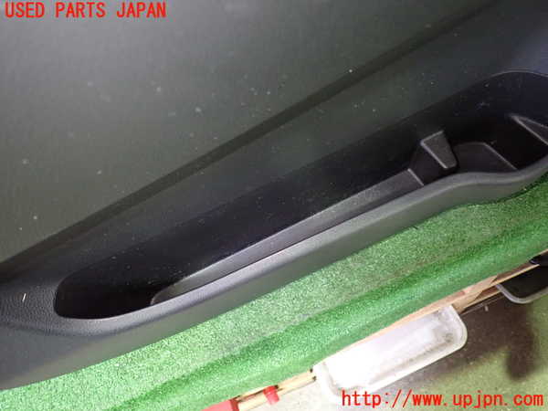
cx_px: 274
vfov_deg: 54.9
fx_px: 396
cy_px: 206
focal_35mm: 25
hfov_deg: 69.4
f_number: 2
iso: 800
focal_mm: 4.5
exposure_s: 1/25
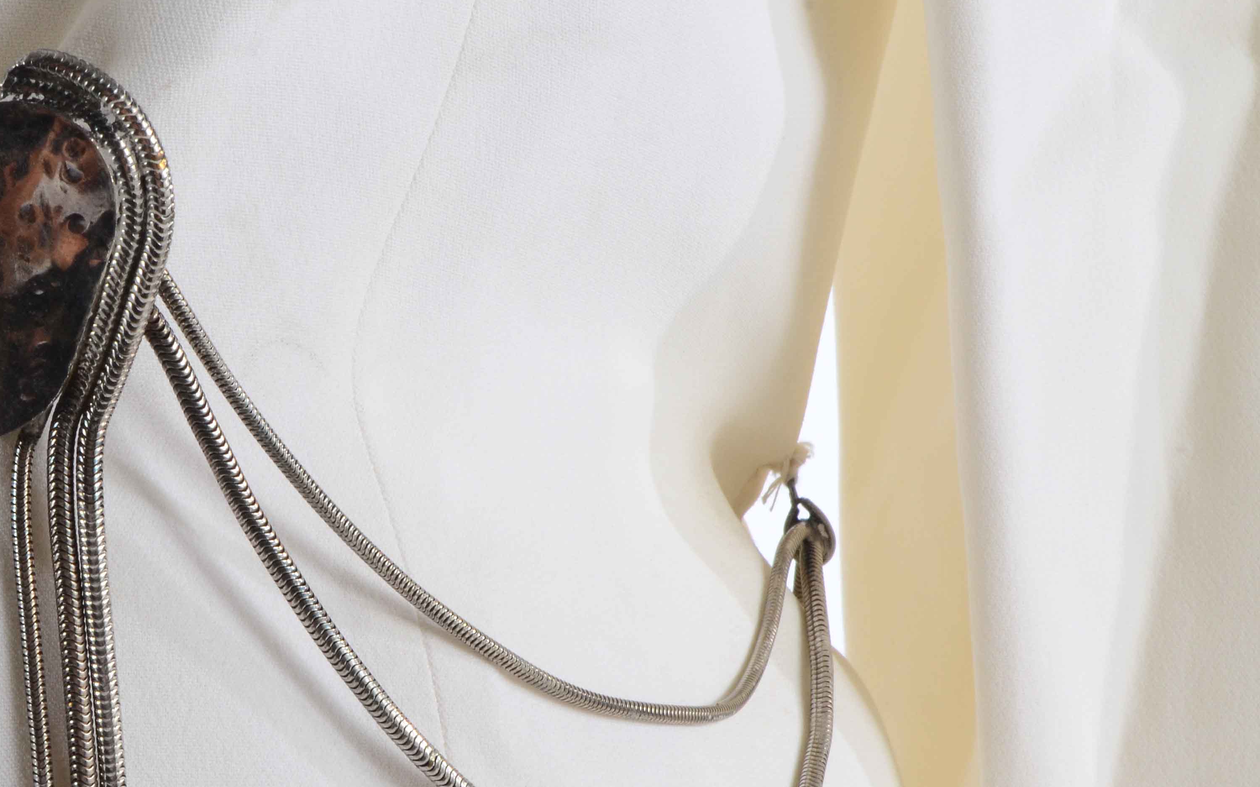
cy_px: 682
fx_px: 4733
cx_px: 265
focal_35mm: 138
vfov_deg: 9.5
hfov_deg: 15.1
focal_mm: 55
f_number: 25
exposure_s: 1/80
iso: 400
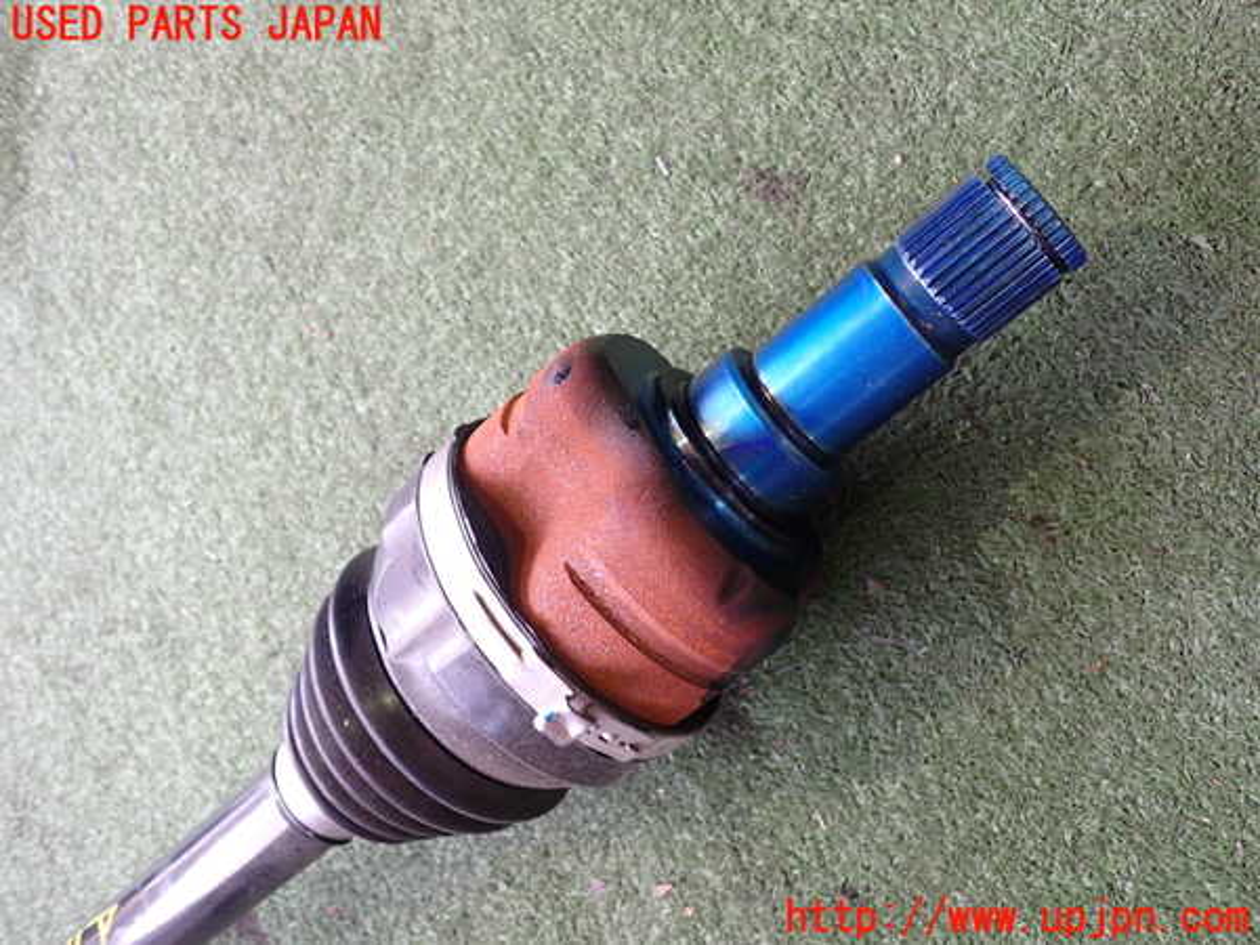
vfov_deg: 46.8
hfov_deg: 60.0
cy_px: 472
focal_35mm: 30
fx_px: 1092
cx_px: 630
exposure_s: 1/40
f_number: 2.3
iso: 200
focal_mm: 5.4
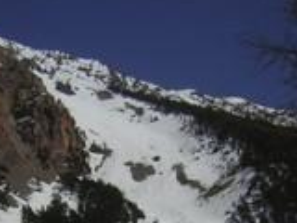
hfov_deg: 19.4
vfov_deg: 14.2
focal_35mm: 101
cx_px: 121
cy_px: 271
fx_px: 867
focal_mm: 4.7
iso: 50
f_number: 5.2
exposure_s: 1/1400
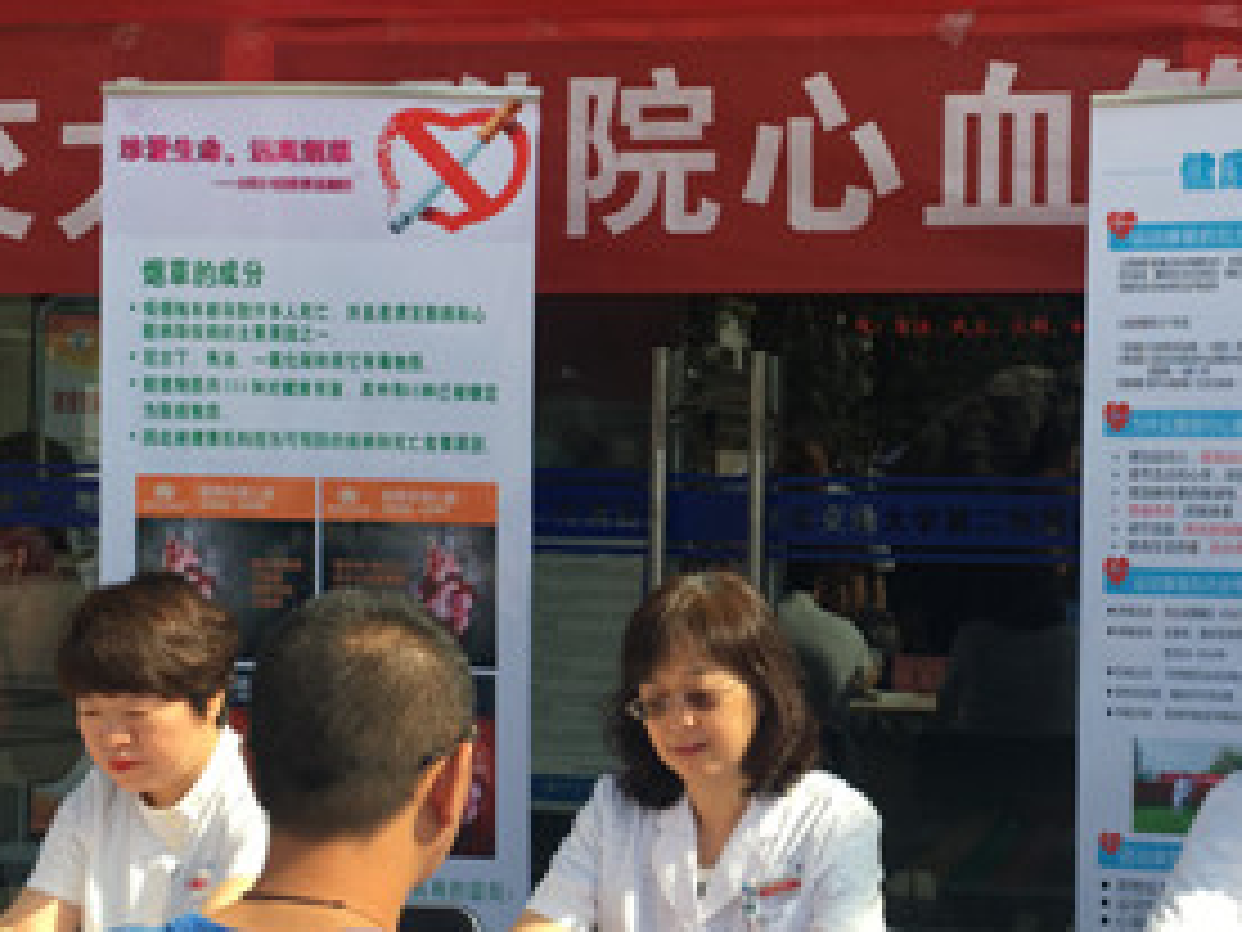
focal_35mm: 63
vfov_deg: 23.3
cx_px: 868
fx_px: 2260
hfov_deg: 30.4
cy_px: 437
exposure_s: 1/549
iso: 25
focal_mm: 4.15
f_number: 2.2
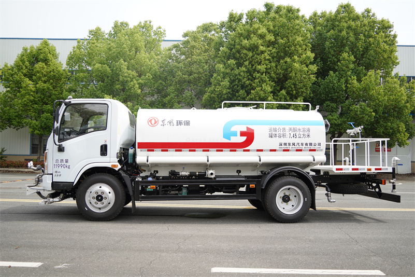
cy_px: 138
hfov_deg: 65.5
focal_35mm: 28
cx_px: 208
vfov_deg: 46.4
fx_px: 323
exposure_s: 1/800
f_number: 2.8
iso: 125
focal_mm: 28
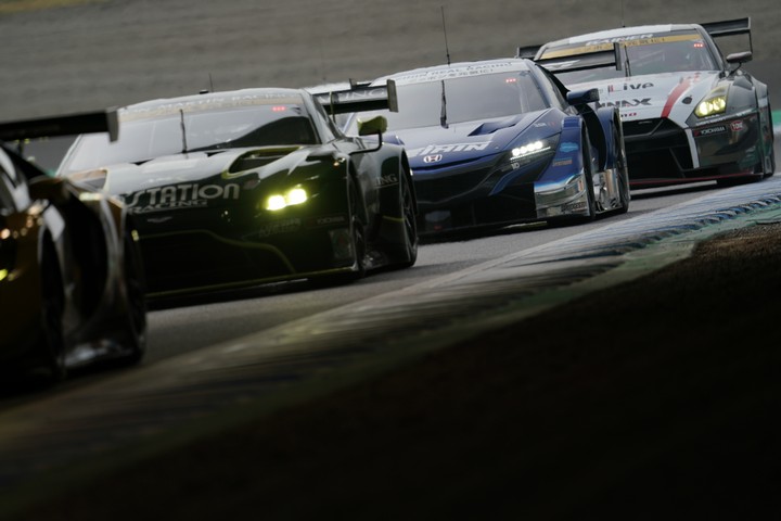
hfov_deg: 3.4
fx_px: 13016
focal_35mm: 600
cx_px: 390
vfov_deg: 2.3
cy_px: 260
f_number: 6.3
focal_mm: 600
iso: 200
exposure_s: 1/640
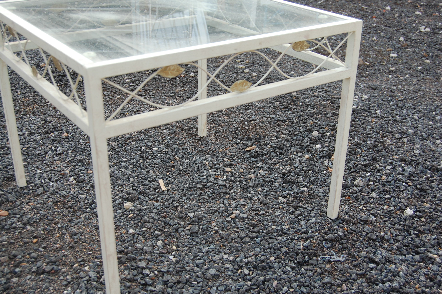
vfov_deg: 29.8
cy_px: 147
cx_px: 221
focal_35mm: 45
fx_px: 552
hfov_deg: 43.6
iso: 320
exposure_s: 1/125
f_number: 5.6
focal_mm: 30
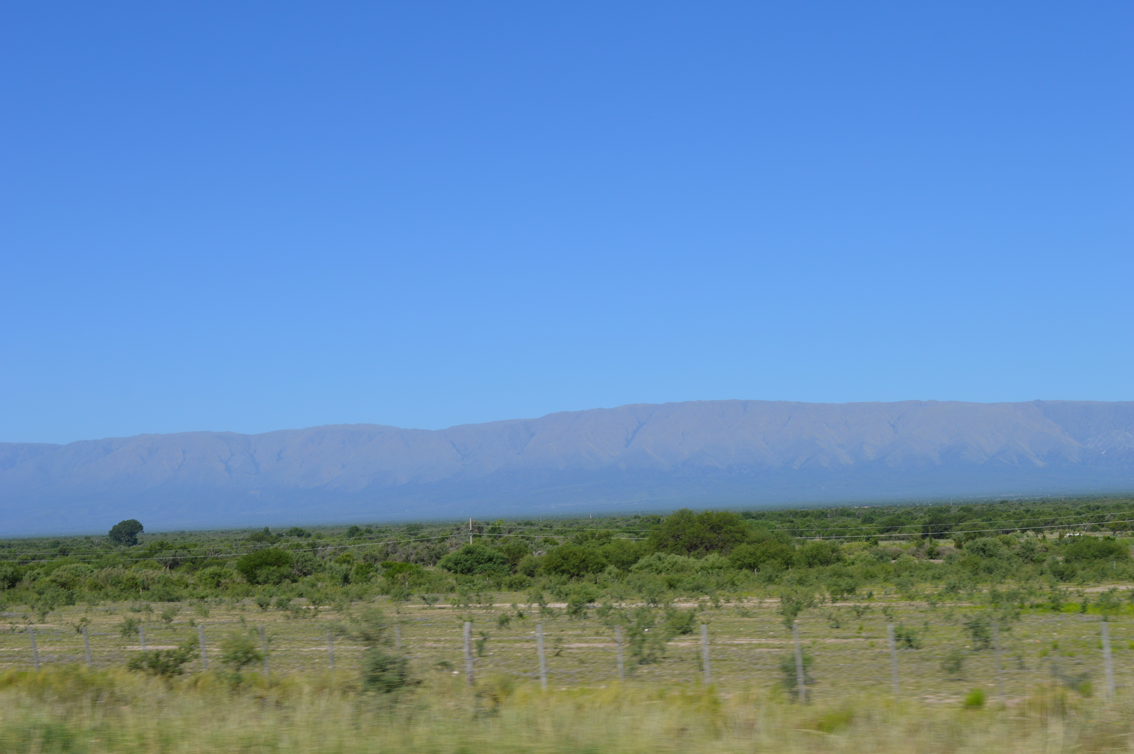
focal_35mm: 52
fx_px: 1652
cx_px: 567
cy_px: 377
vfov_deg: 25.7
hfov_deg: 37.9
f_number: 9
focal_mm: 35
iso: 100
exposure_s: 1/320
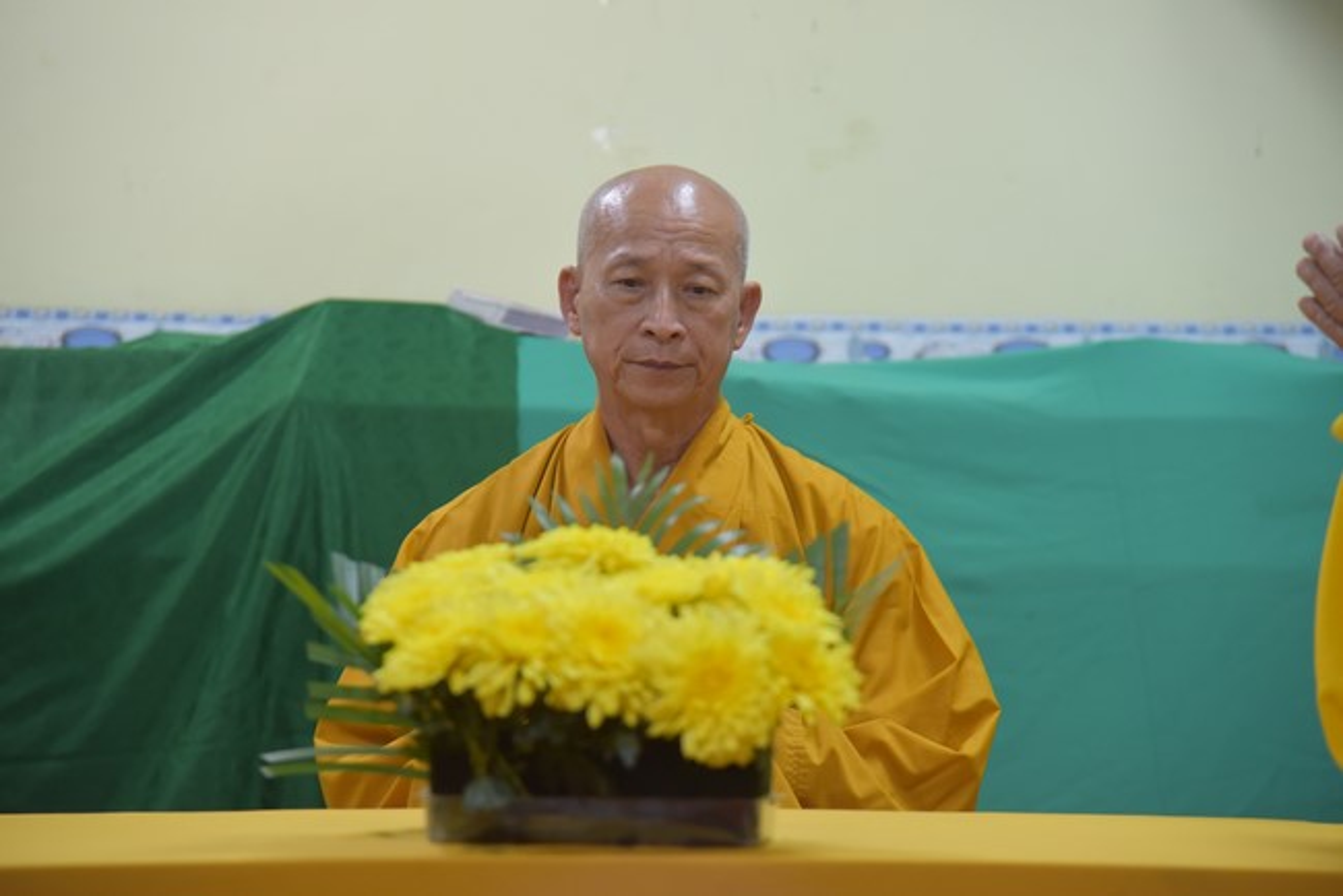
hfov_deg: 17.1
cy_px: 448
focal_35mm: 120
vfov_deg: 11.4
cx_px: 672
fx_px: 4478
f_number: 4
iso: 2800
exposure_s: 1/125
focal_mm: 120
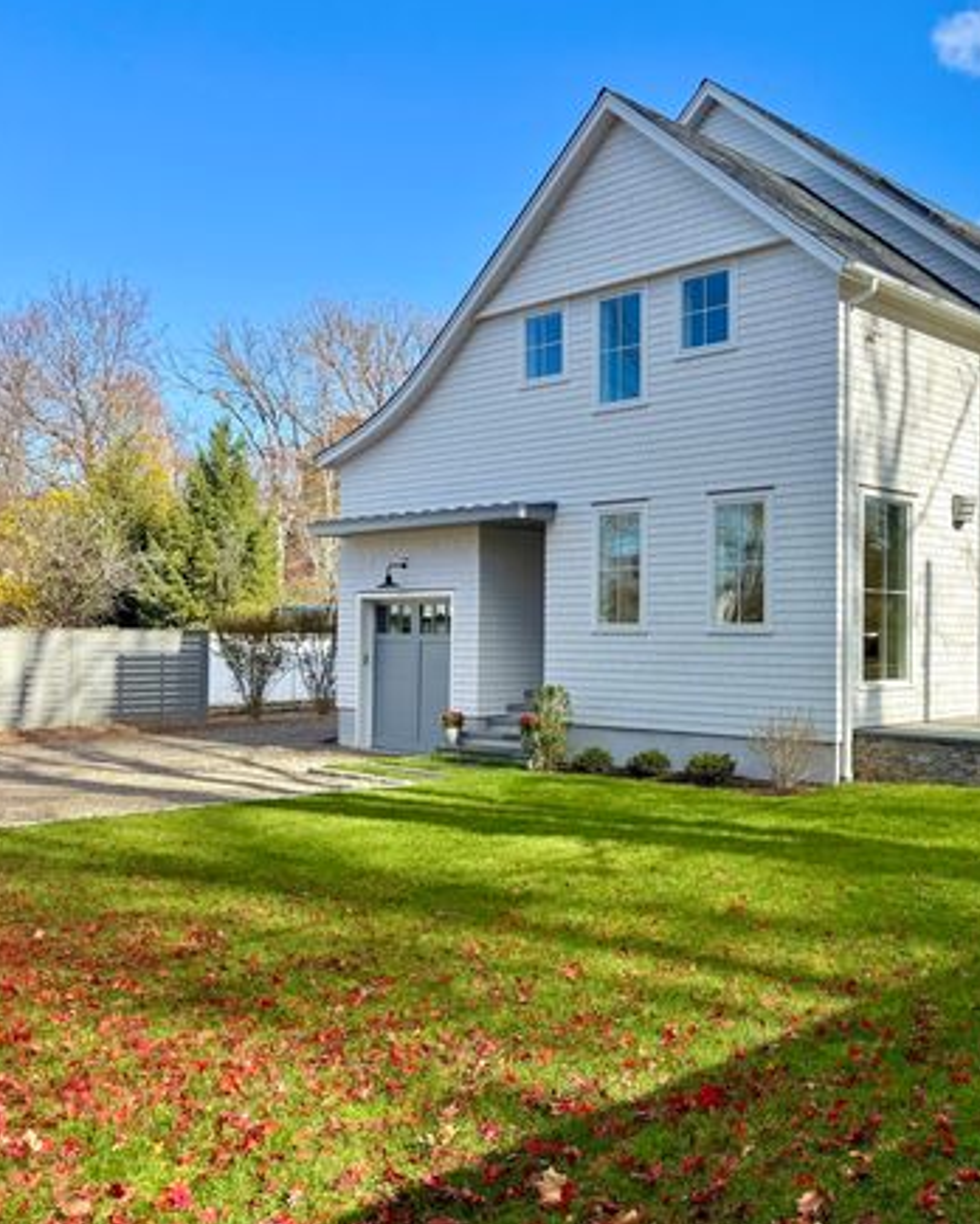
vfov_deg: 55.7
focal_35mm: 32
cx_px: 817
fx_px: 1160
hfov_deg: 43.2
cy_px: 612
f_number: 1.78
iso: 80
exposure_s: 1/3145
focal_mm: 6.76
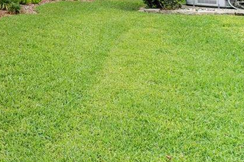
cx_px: -218
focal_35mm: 54
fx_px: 366
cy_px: -46
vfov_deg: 22.5
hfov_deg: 20.8
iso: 500
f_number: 8
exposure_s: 1/800
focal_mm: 14
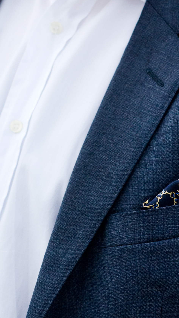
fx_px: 1898
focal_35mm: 225
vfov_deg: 9.5
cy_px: -39
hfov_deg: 5.4
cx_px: 89
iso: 1000
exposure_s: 1/1000
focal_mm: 85
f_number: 4
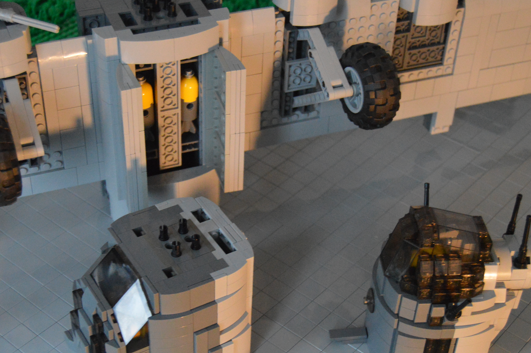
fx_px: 943
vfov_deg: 21.1
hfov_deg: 31.4
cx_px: 250
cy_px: 227
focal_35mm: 64
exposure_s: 1/50
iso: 3200
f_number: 4.2
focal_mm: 30
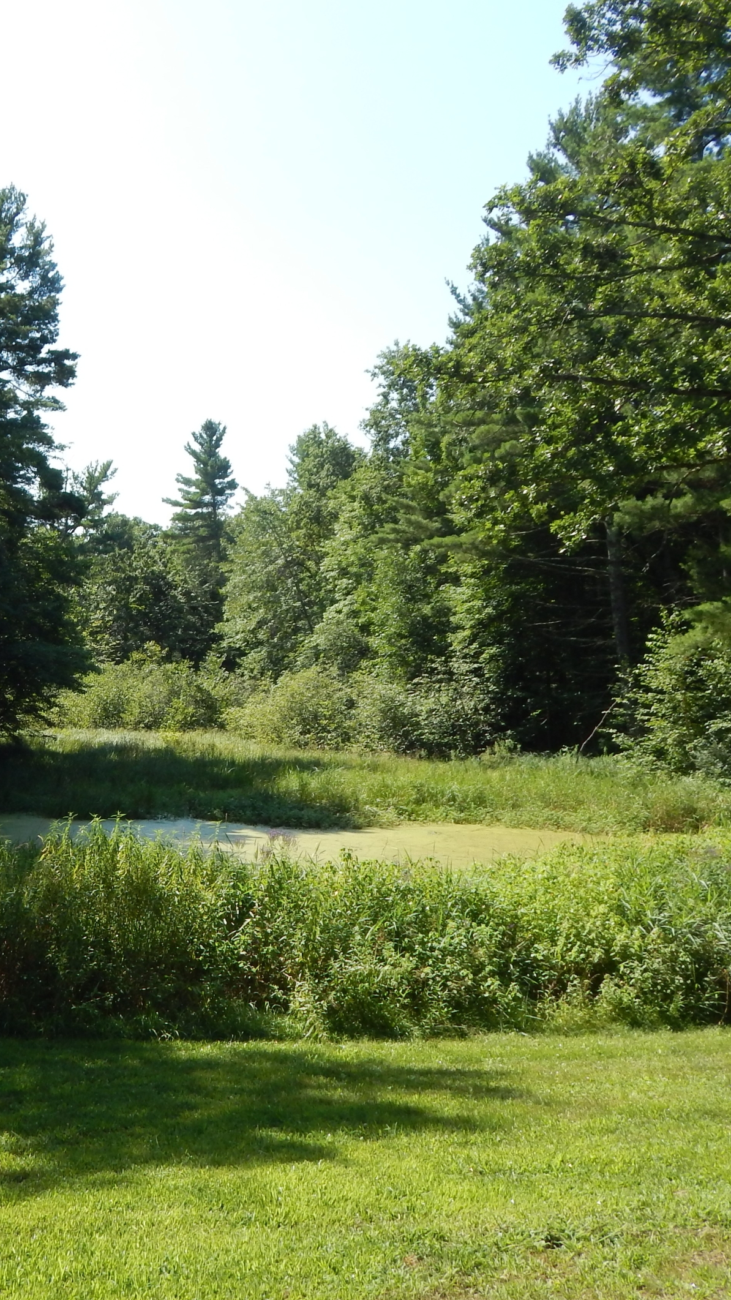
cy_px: 648
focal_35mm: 34
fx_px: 1172
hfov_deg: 33.1
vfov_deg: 58.0
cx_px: 94
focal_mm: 4
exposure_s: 1/800
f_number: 3
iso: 125
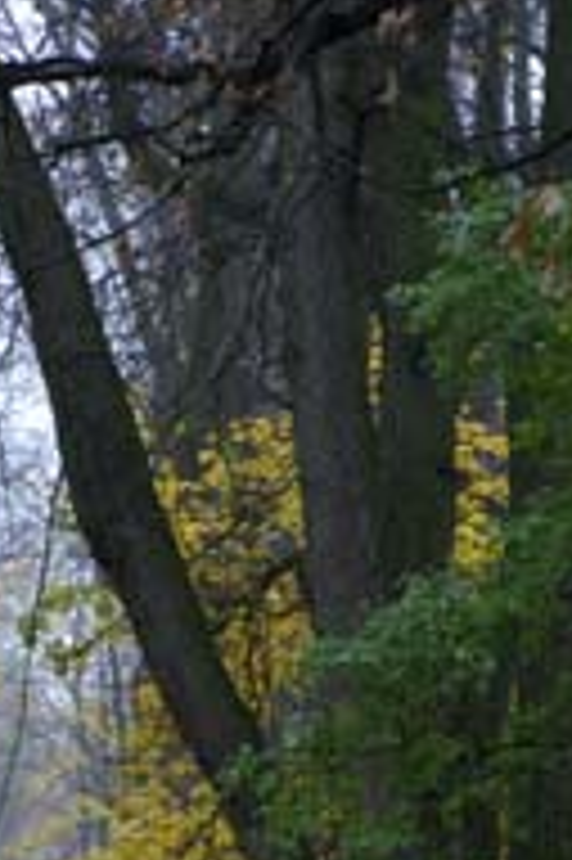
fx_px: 6331
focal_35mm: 265
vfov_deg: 7.7
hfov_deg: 5.2
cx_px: -43
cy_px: 923
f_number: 11
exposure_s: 1/125
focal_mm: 75
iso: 1600
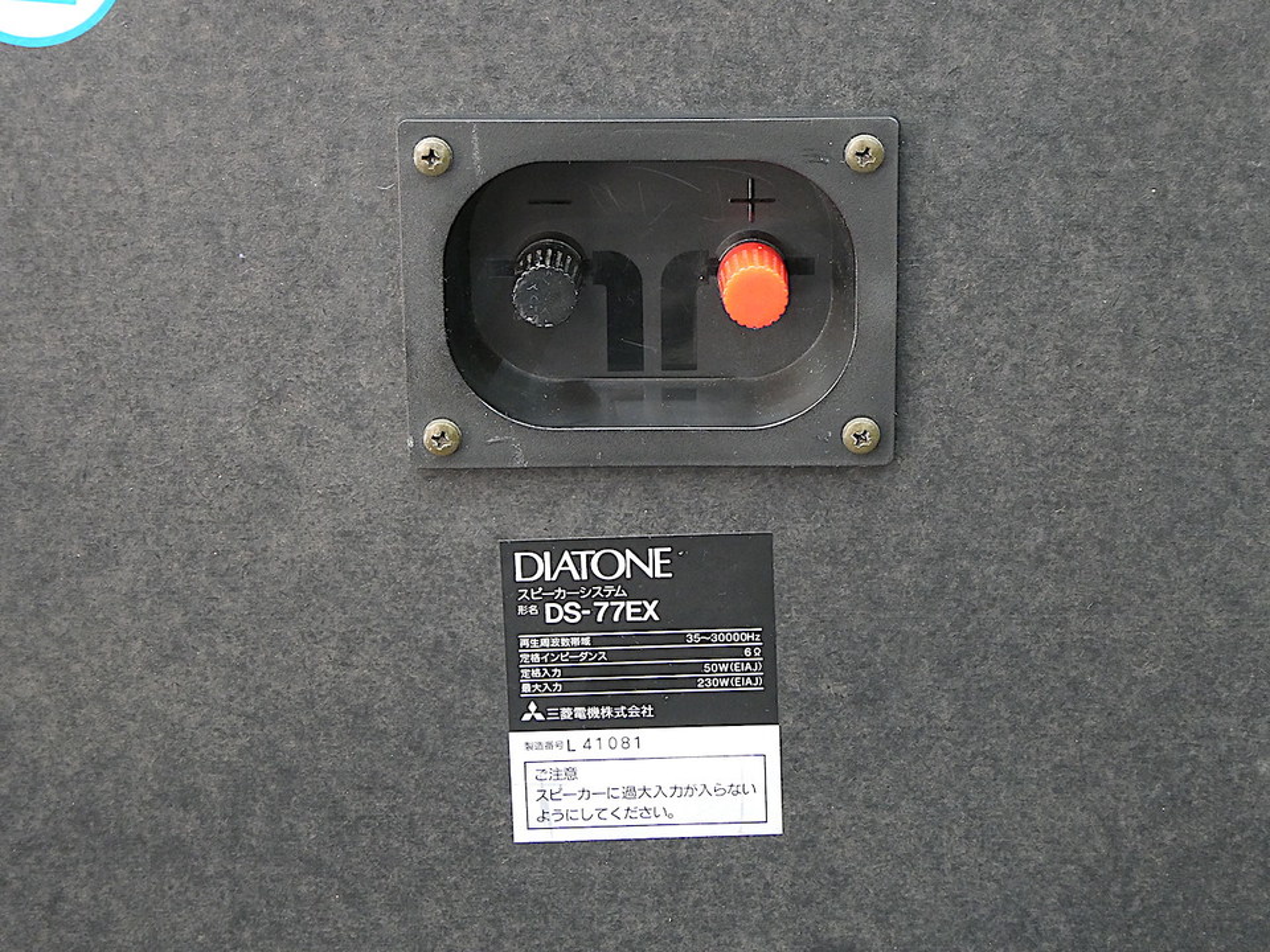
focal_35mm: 90
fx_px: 3302
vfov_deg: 16.4
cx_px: 635
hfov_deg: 21.8
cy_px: 476
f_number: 6.3
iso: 400
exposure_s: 1/2.5
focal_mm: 16.1
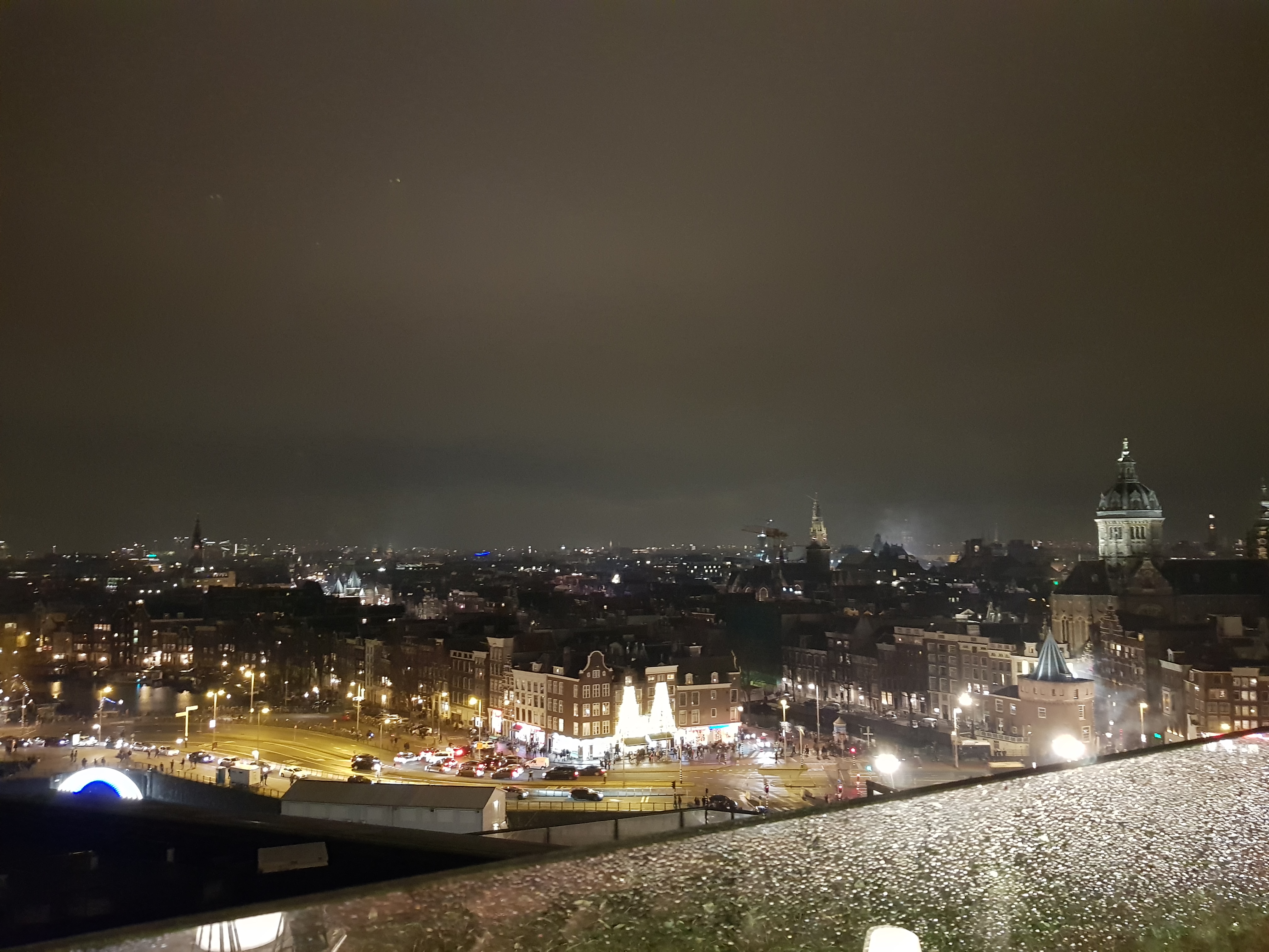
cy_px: 476
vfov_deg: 53.1
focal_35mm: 26
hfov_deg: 67.3
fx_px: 953
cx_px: 634
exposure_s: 1/10
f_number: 1.7
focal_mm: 4.2
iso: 800
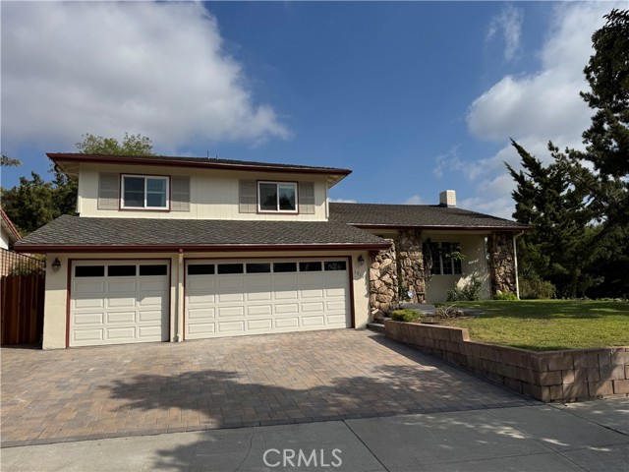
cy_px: 236
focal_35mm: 24
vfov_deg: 56.8
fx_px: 436
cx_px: 314
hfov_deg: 71.6
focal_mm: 6.76
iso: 80
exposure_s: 1/7937
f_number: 1.78
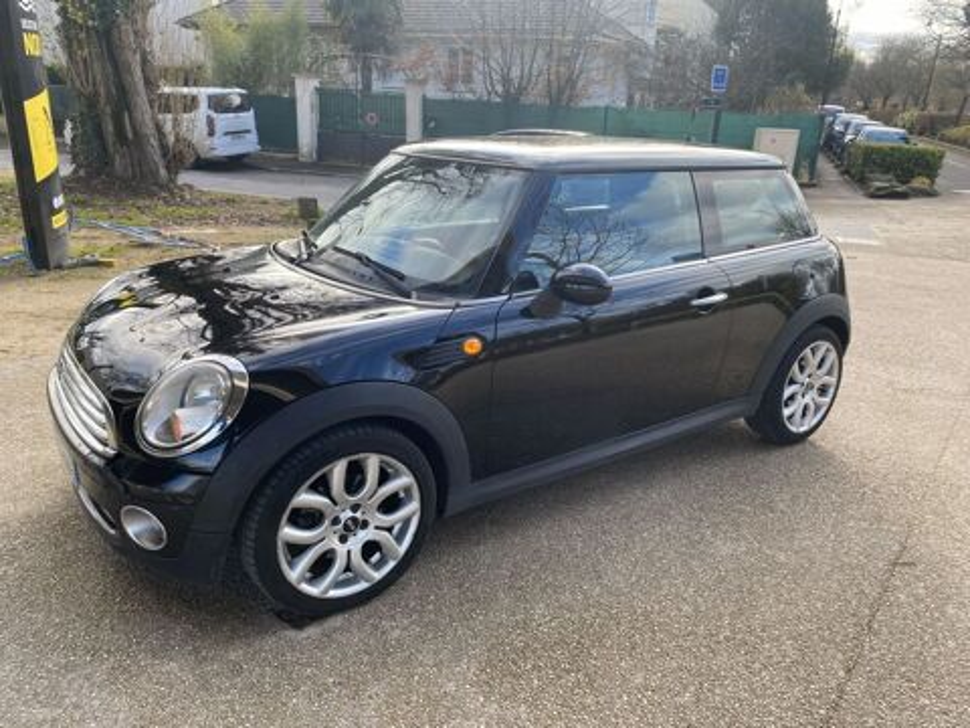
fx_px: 729
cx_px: 485
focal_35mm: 26
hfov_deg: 67.3
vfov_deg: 53.1
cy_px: 364
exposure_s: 1/268
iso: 32
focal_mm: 4.25
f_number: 1.8
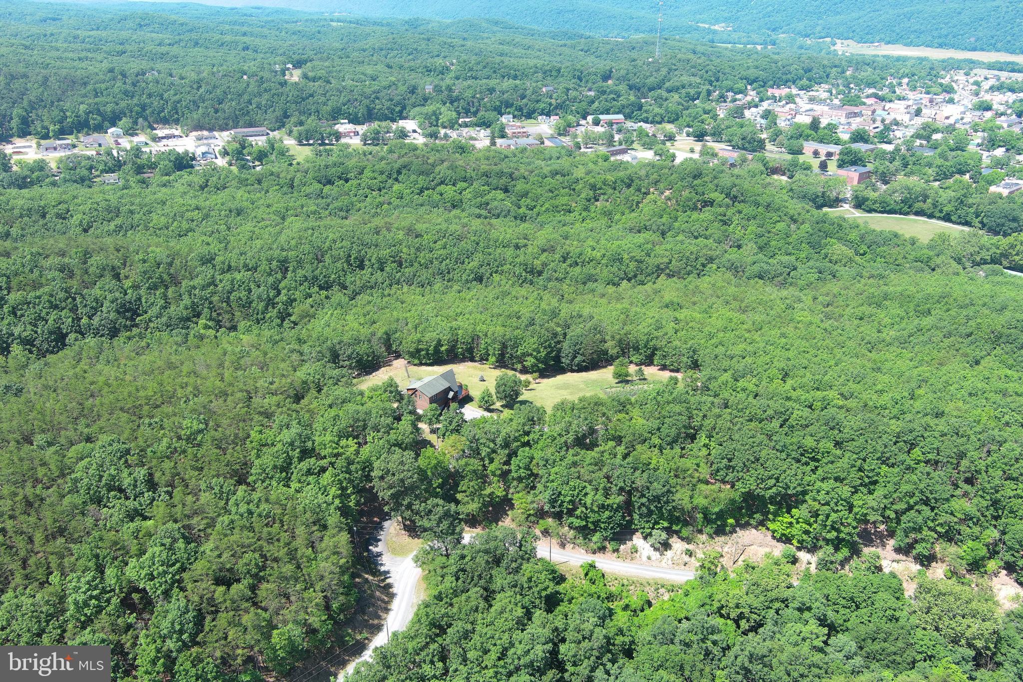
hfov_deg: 63.7
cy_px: 341
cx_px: 512
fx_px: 824
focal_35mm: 29
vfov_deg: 45.0
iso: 100
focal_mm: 10.57
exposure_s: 1/361
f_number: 2.8
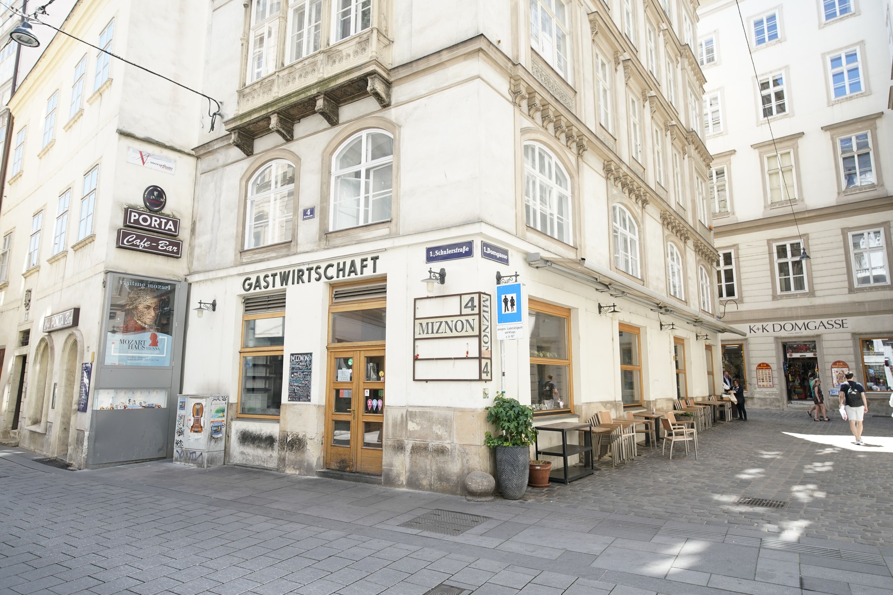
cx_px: 446
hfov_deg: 81.2
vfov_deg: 59.5
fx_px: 521
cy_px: 298
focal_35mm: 21
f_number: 5.6
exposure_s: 1/250
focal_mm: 21
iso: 500
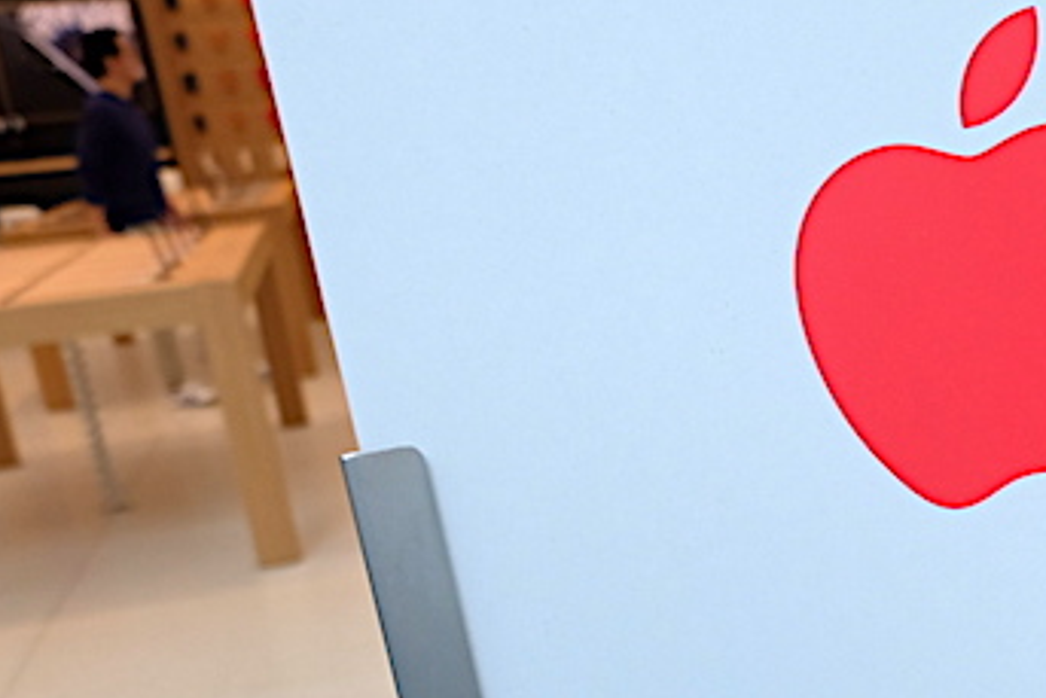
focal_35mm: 70
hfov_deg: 25.3
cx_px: 1324
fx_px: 2035
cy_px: 620
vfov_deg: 19.2
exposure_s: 1/105
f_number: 3.5
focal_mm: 16
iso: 200
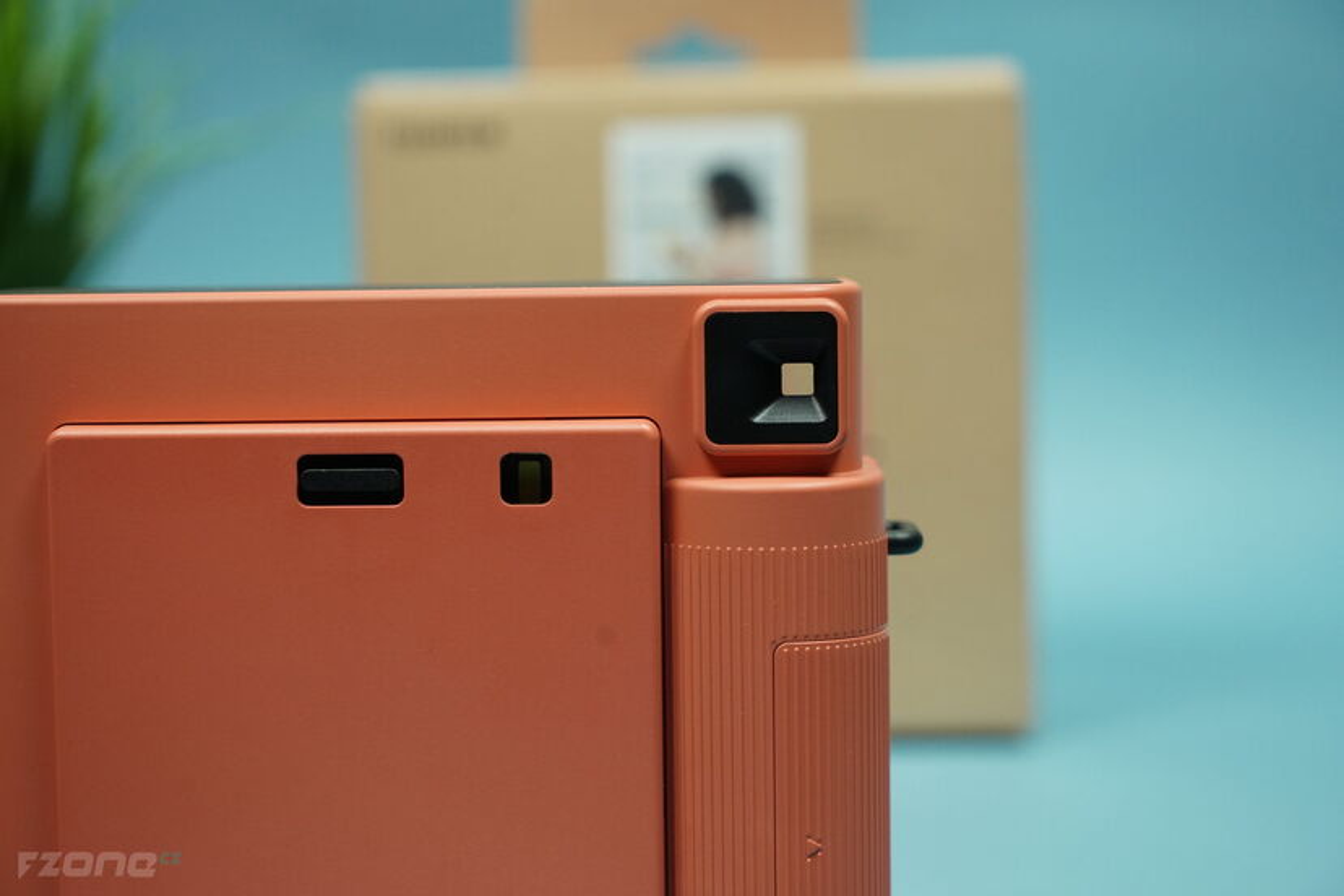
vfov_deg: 19.5
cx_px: 672
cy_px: 448
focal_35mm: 70
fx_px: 2613
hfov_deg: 28.8
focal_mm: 70
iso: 3200
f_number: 5.6
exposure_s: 1/250
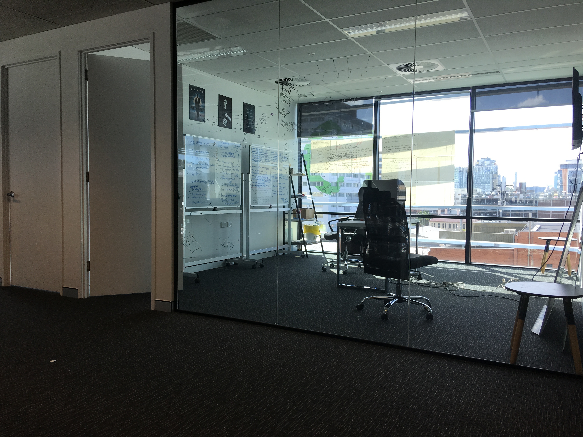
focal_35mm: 29
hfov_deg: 61.7
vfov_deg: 48.2
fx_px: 488
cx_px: 292
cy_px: 218
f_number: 2.2
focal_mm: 4.15
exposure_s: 1/100
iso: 25
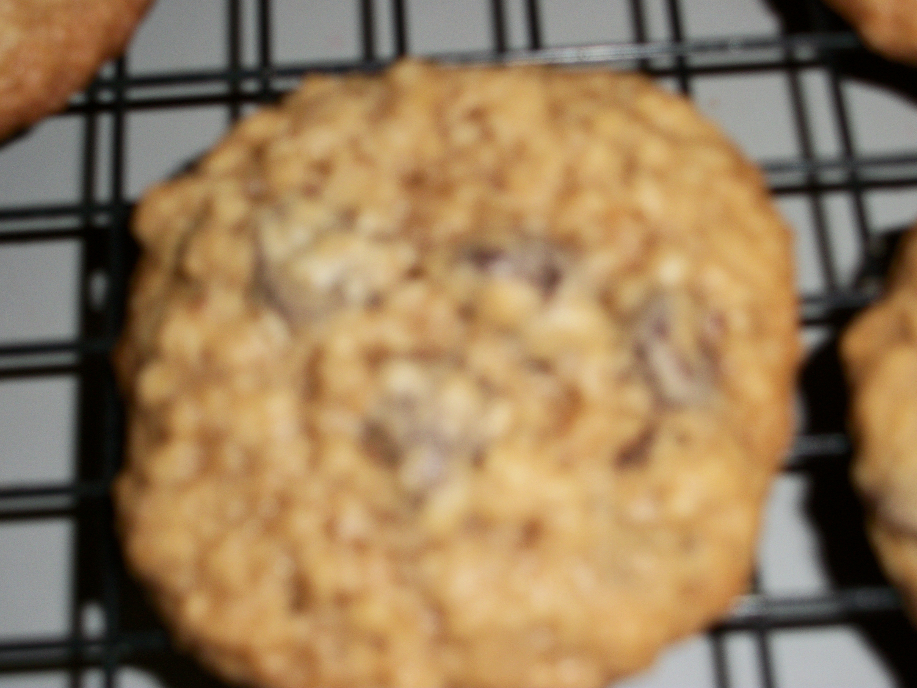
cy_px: 344
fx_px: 1801
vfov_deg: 21.6
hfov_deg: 28.6
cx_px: 458
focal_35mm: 68
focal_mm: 12.1
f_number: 4.5
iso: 80
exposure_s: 1/50
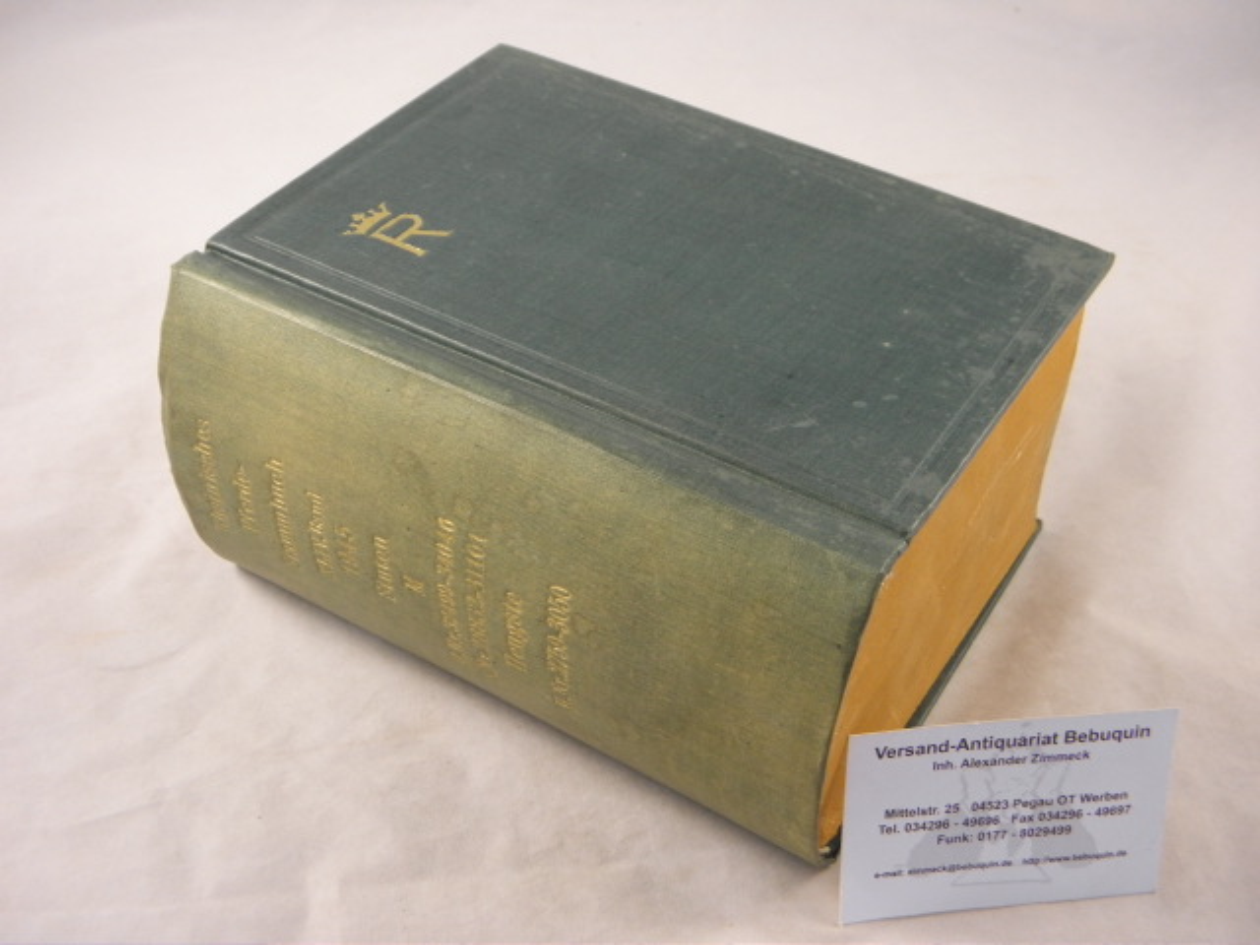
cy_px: 472
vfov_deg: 35.1
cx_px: 630
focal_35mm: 41
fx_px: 1492
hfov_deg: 45.8
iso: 160
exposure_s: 1/40
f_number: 3.8
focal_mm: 7.5
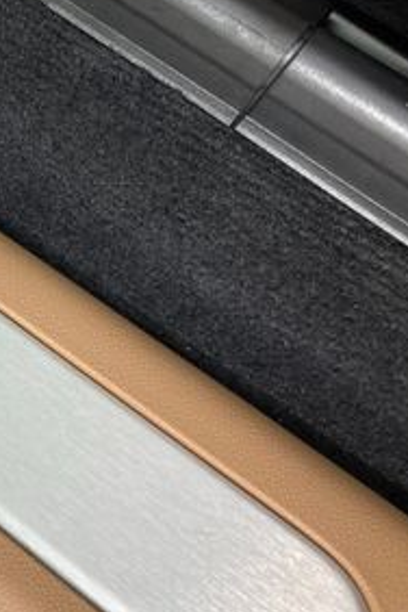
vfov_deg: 30.2
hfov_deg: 18.5
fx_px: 1122
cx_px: -184
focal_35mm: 66
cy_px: 176
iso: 50
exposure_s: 1/120
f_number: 1.8
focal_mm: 3.99
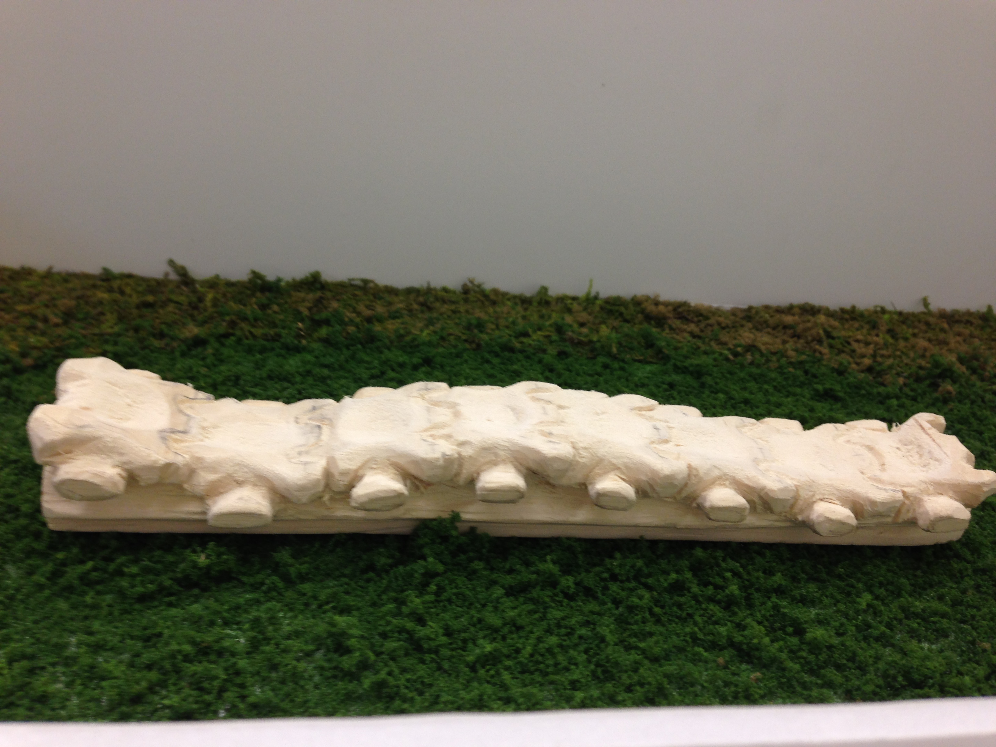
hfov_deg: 55.4
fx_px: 950
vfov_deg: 42.9
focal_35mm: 33
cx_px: 498
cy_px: 374
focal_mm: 4.13
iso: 50
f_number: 2.4
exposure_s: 1/30
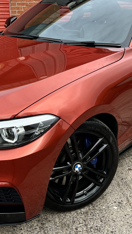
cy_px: 102
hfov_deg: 24.8
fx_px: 299
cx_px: 48
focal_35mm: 48
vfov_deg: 42.8
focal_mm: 5.7
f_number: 1.5
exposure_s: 1/803
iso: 50
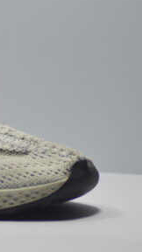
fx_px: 2959
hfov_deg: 2.7
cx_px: -85
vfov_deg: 4.9
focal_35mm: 442
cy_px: 98
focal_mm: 135
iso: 400
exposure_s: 1/160
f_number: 4.2
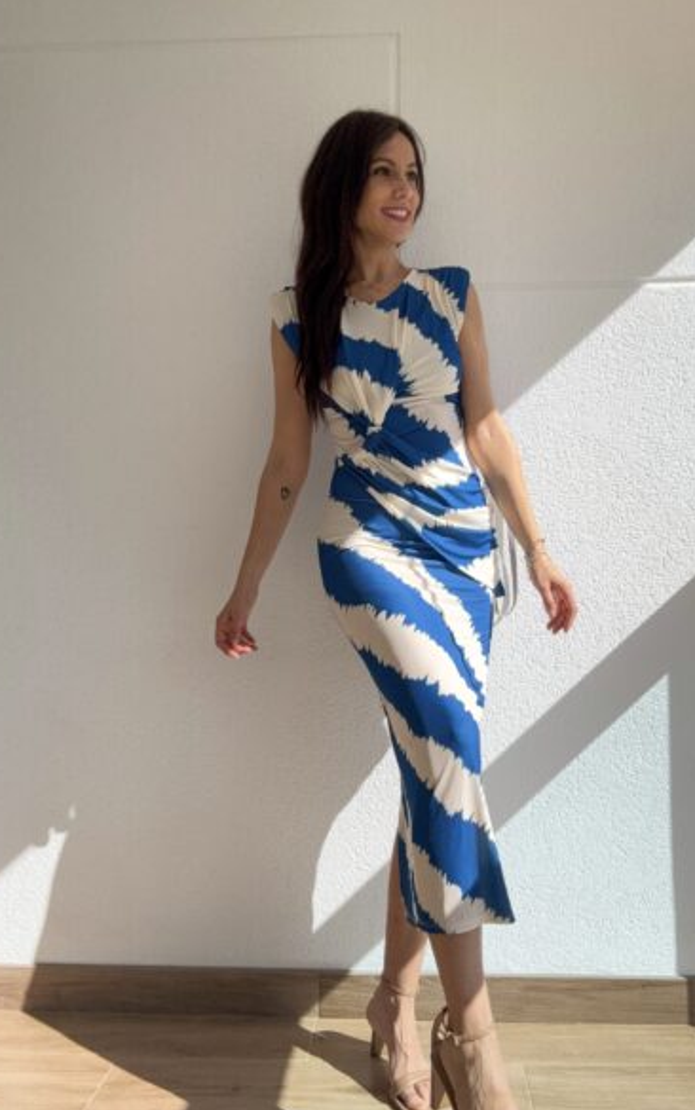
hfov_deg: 49.3
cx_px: 340
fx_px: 757
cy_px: 562
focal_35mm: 25
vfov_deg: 72.5
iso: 25
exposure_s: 1/1284
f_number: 1.9
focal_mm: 2.69
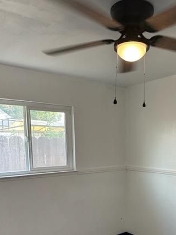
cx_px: 117
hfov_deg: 39.2
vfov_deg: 49.5
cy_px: 174
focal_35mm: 36
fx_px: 244
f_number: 1.78
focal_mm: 6.86
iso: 200
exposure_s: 1/120
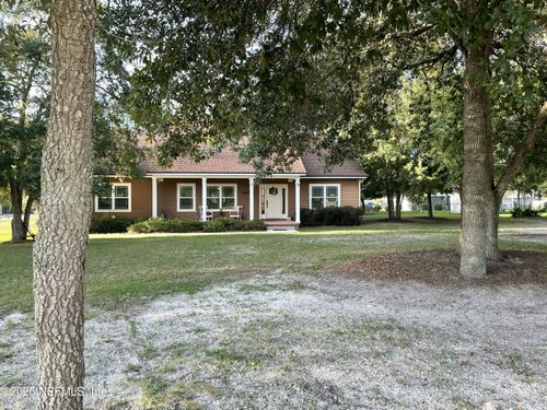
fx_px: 411
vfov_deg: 53.1
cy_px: 205
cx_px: 274
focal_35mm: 26
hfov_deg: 67.3
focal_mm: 4.2
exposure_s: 1/127
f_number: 1.6
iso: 32
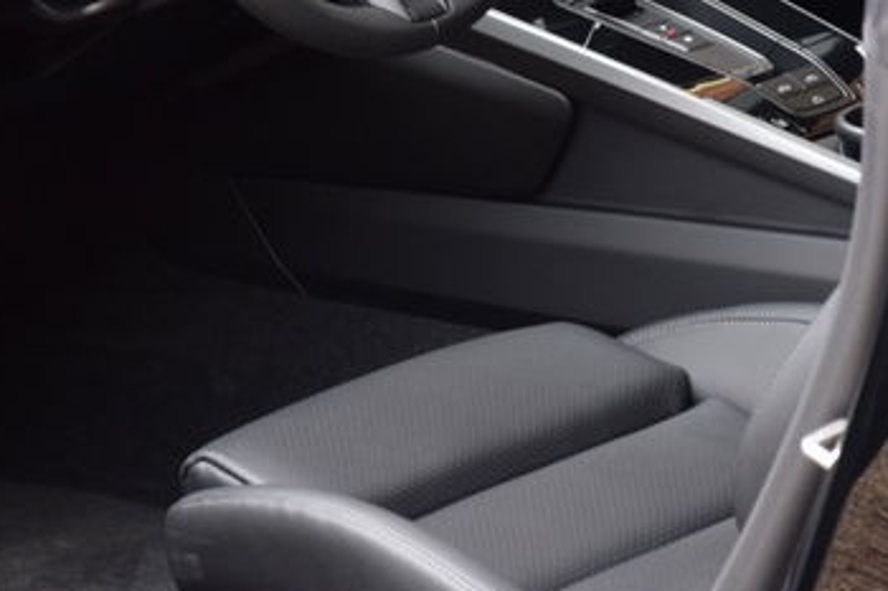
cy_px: 41
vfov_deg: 4.5
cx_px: 391
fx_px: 7470
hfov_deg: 6.8
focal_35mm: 303
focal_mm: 92
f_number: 5.6
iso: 800
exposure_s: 1/100
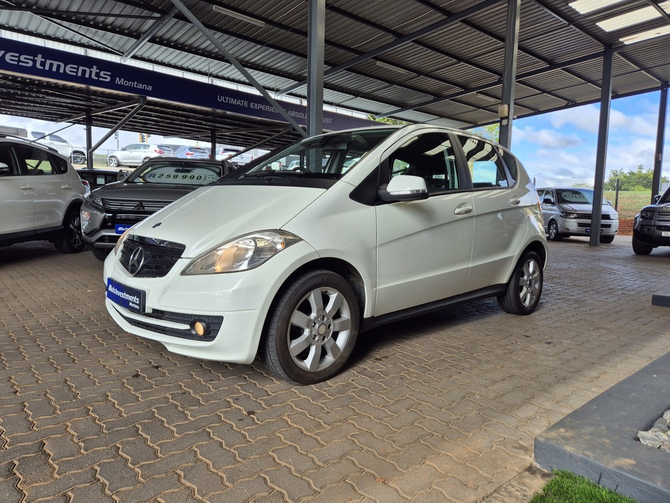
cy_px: 252
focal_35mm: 23
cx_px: 335
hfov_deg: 73.9
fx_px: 445
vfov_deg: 58.9
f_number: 1.8
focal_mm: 5.4
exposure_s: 1/738
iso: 25
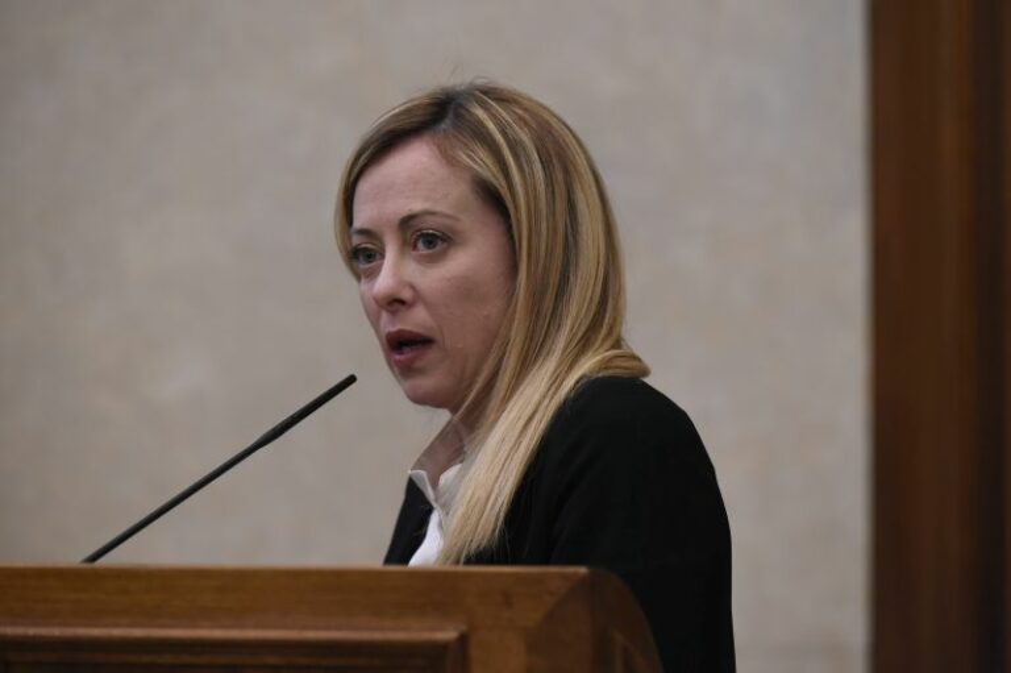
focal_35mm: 170
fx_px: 4771
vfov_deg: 8.1
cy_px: 336
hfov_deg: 12.1
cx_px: 506
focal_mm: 170
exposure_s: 1/100
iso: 4000
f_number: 5
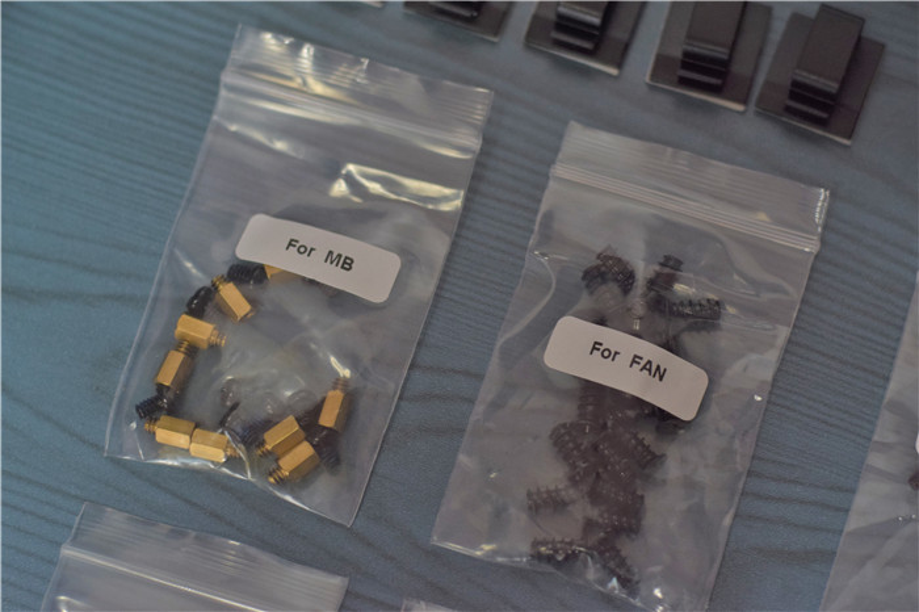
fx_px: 1914
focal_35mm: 75
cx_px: 460
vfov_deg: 18.2
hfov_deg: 27.0
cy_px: 306
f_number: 2.8
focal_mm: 50
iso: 800
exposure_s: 1/60
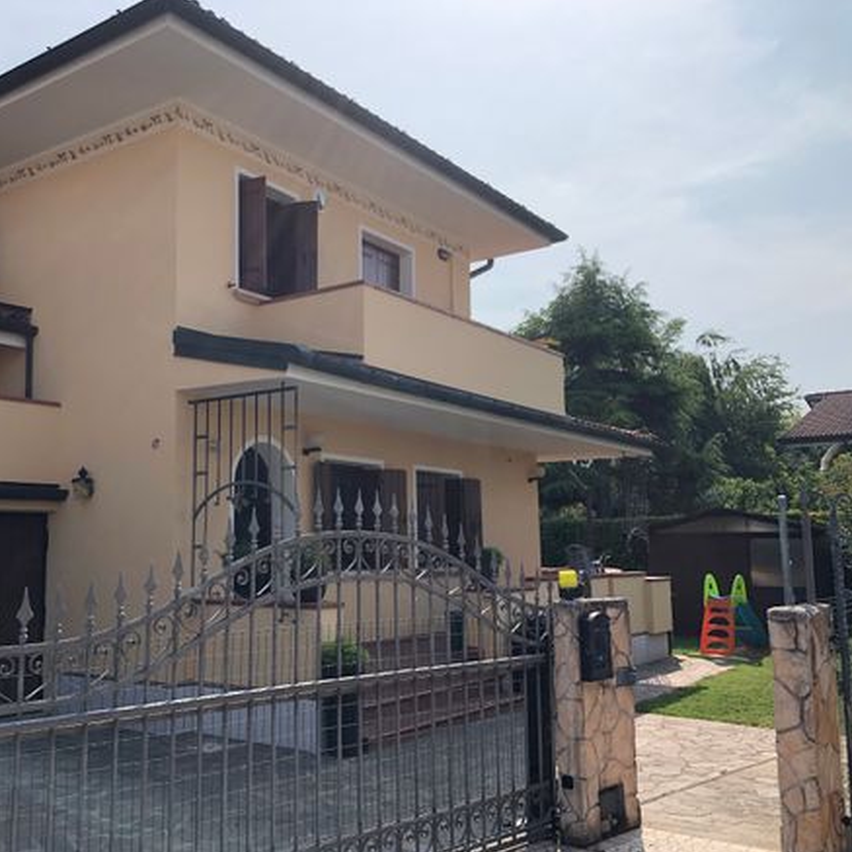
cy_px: 433
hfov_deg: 47.8
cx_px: 298
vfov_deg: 48.4
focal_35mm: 34
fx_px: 947
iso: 20
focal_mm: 3.99
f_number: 1.8
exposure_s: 1/2183
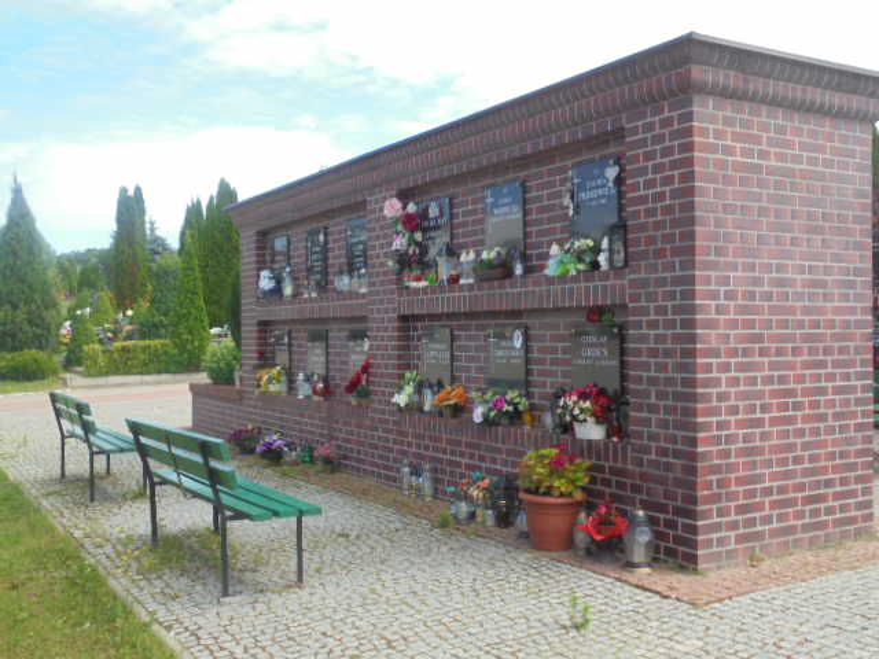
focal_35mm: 38
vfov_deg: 37.7
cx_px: 440
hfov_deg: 49.0
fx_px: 965
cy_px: 330
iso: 100
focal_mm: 6.9
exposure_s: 1/320
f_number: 4.2
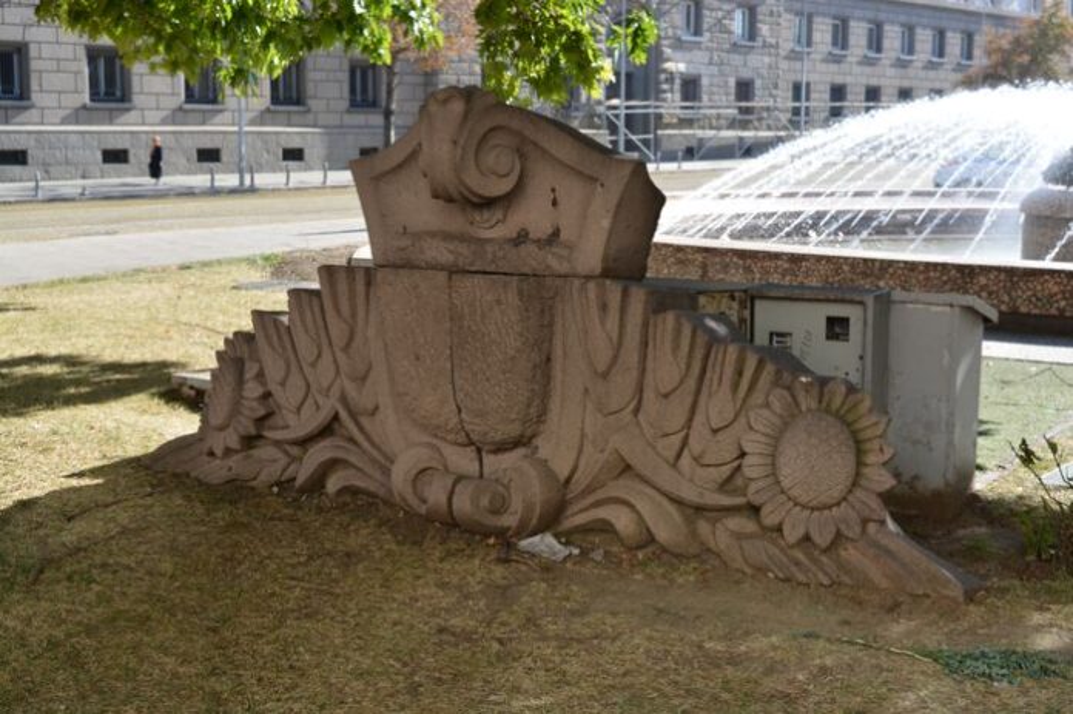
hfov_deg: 38.9
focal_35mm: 51
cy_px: 357
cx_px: 536
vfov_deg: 26.4
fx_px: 1519
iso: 200
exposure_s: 1/250
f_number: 8
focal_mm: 34
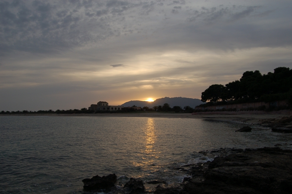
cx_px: 146
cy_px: 97
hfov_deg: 67.5
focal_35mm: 27
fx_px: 219
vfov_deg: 47.8
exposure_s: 1/250
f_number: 8
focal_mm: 18
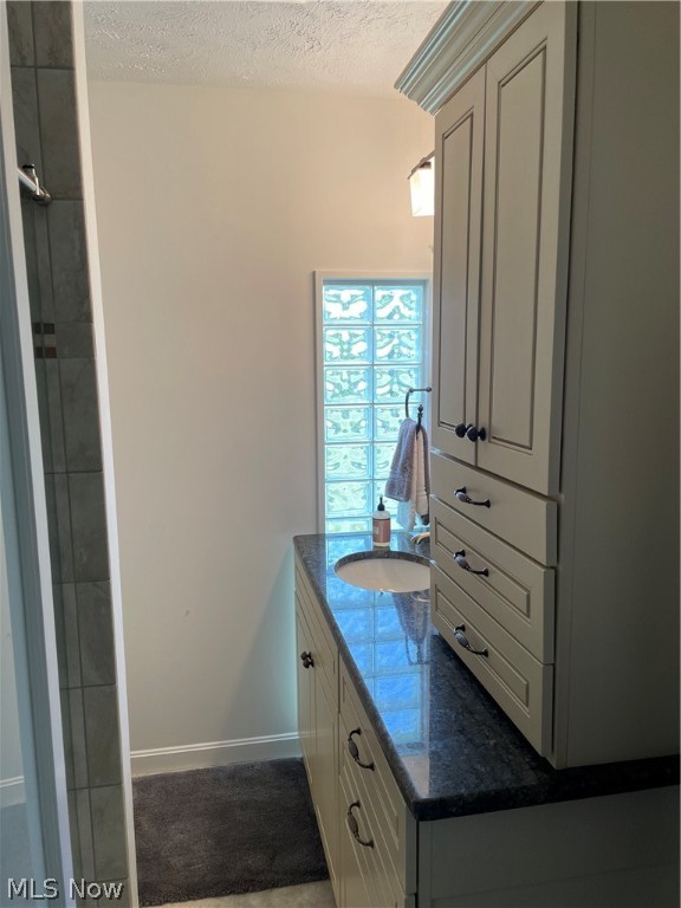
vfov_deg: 67.3
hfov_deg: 53.1
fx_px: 682
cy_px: 454
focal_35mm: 26
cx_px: 340
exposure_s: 1/120
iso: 40
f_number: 1.6
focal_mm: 4.2
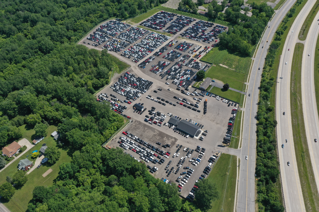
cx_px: 160
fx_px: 248
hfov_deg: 65.5
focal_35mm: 28
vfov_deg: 46.4
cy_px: 106
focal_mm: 10.26
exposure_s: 1/500
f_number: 5.6
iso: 100
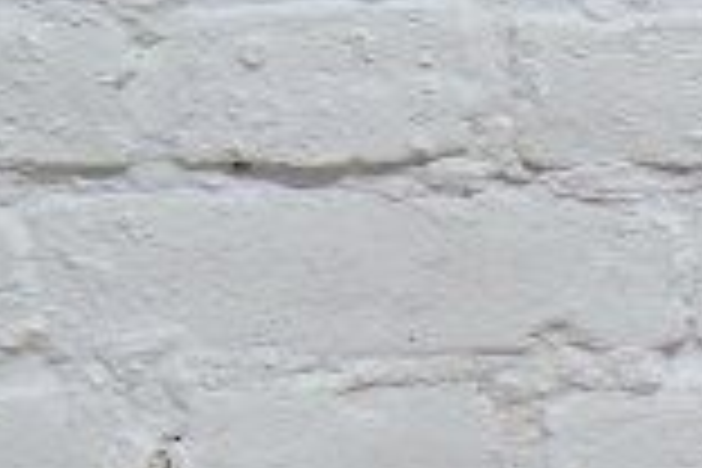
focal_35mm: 361
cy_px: 1508
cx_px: 1530
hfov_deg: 5.6
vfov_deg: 3.7
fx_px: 7039
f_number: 4.5
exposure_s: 1/60
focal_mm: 30
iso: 400
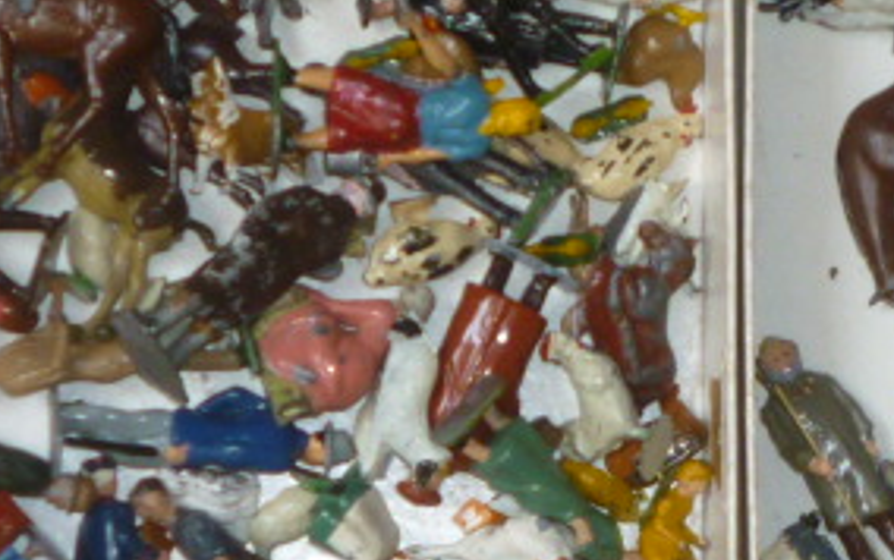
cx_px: 743
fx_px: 4072
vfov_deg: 7.9
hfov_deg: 12.5
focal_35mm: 167
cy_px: 466
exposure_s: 1/30
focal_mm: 6.3
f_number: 3.7
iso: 100
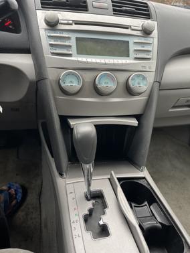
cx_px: 95
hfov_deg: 53.1
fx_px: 190
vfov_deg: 67.3
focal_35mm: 26
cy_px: 126
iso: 125
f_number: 1.6
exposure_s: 1/106
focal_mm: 5.1
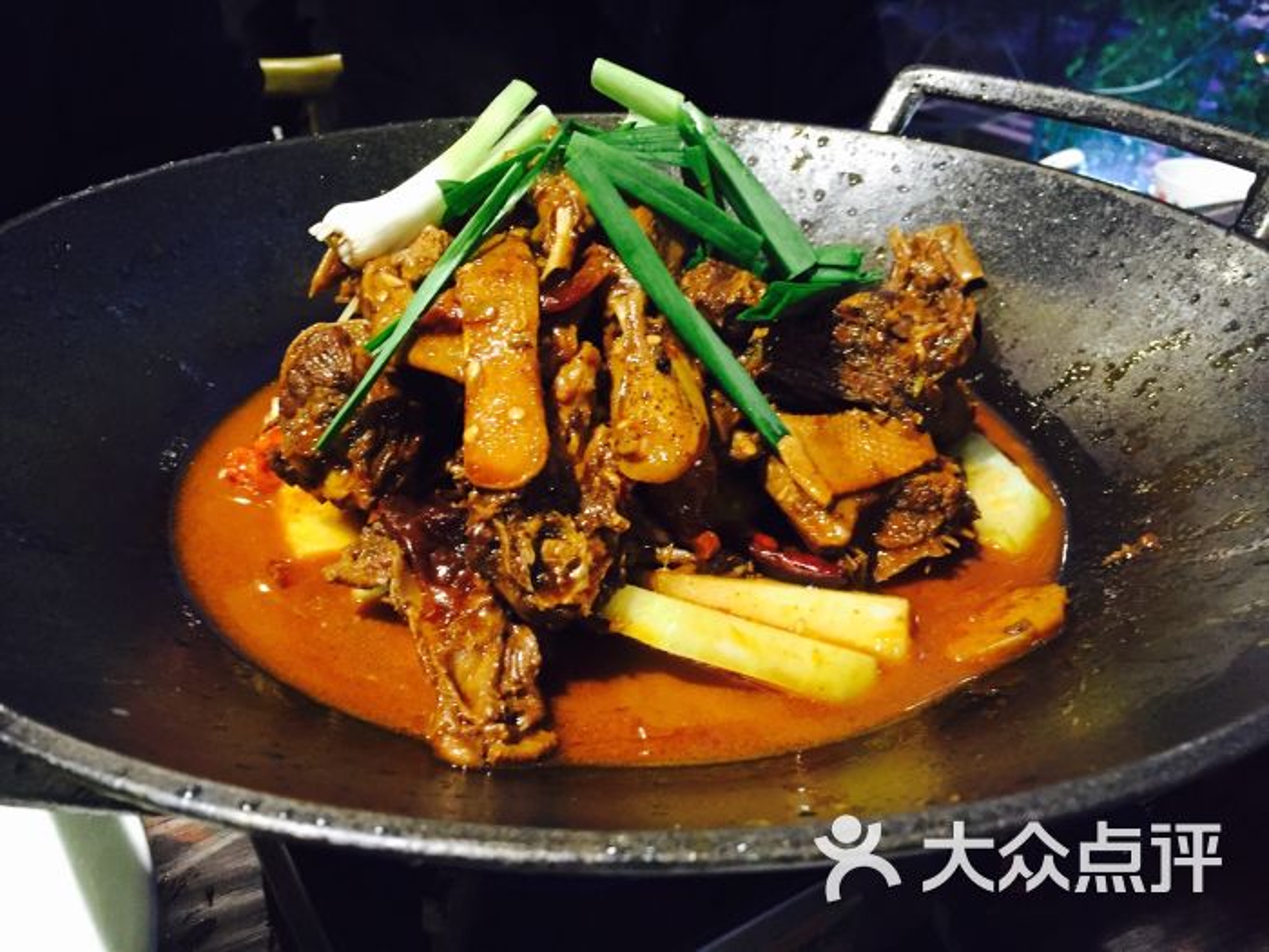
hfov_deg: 61.7
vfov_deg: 48.2
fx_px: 1063
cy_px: 476
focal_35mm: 29
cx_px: 634
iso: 250
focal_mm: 4.15
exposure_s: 1/20
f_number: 2.2
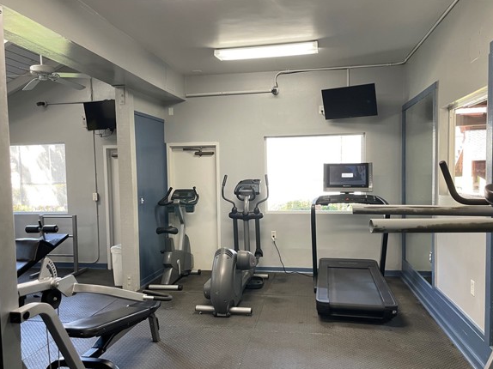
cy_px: 201
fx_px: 413
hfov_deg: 61.7
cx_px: 244
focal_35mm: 29
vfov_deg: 48.1
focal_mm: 4.2
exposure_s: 1/60
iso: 100
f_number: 1.6
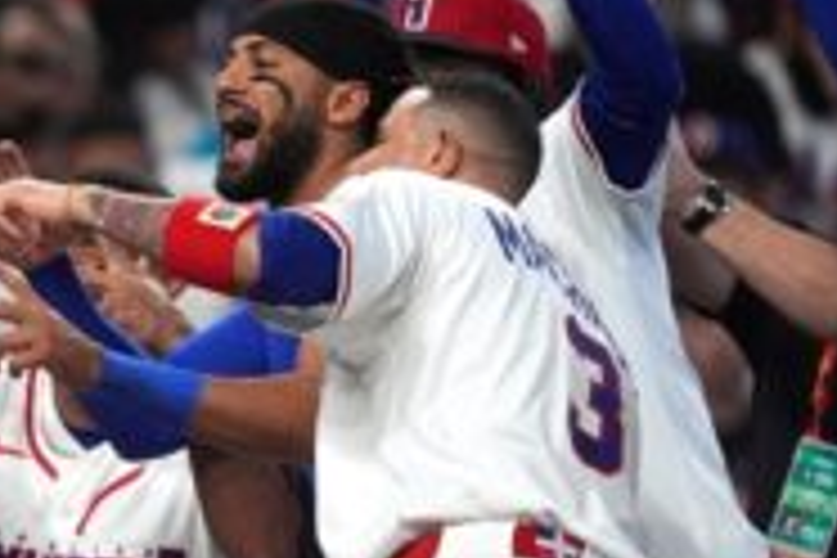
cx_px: -454
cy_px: 572
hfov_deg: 1.6
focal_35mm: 1293
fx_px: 30060
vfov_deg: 1.1
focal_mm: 400
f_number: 2.8
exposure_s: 1/2500
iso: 4000
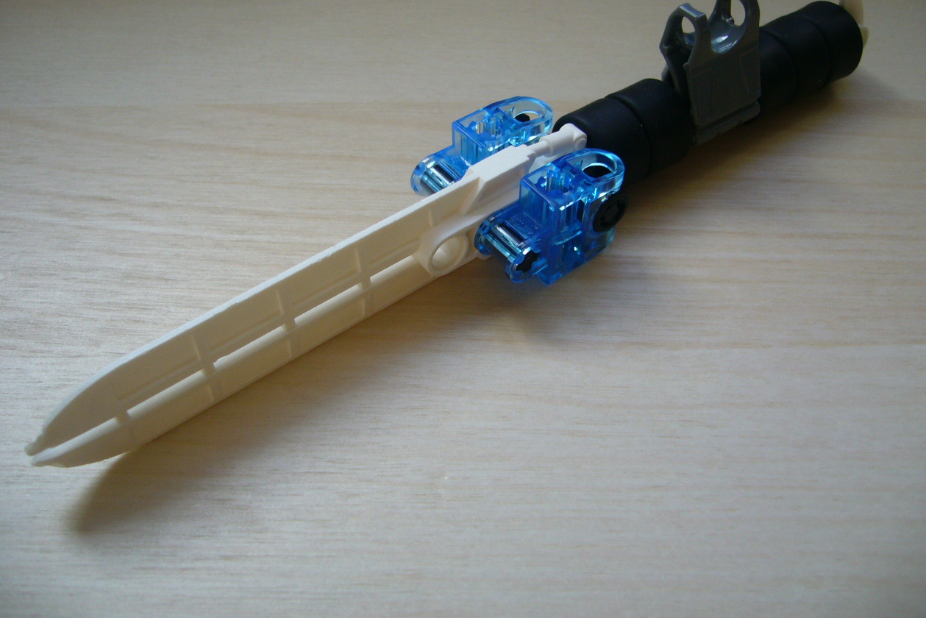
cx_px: 457
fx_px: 952
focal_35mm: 37
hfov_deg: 51.9
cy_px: 269
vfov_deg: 35.9
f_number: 2.8
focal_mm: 5.8
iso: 100
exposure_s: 1/125
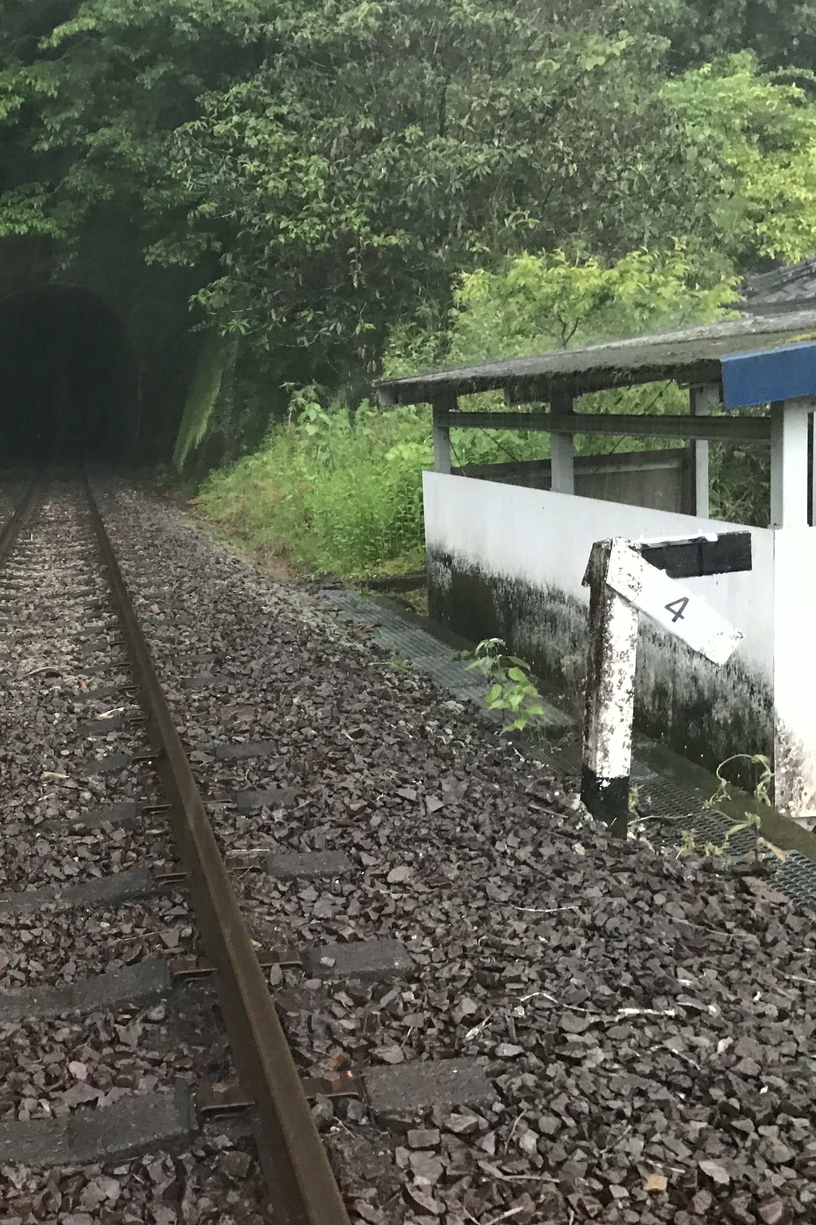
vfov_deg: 49.6
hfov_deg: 32.6
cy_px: 610
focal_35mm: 39
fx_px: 1326
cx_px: 91
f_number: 1.8
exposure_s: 1/7
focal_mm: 3.99
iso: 80
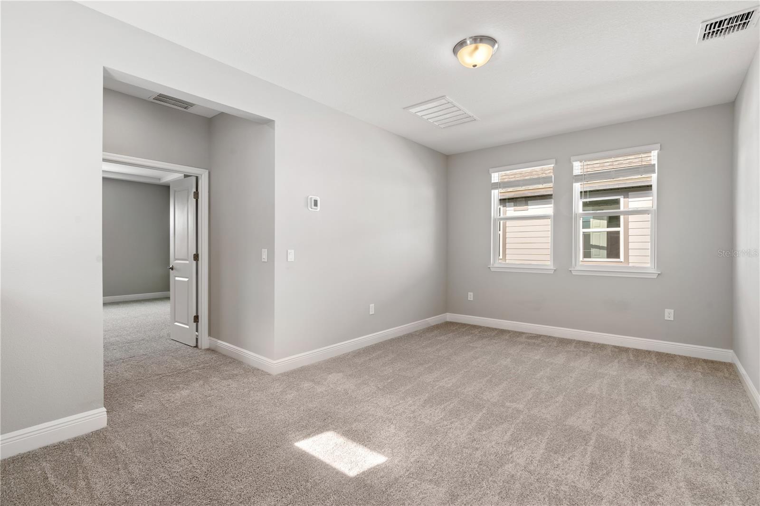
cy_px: 253
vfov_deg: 73.7
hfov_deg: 96.7
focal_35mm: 16
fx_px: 338
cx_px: 380
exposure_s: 1/3
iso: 100
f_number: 9
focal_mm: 16
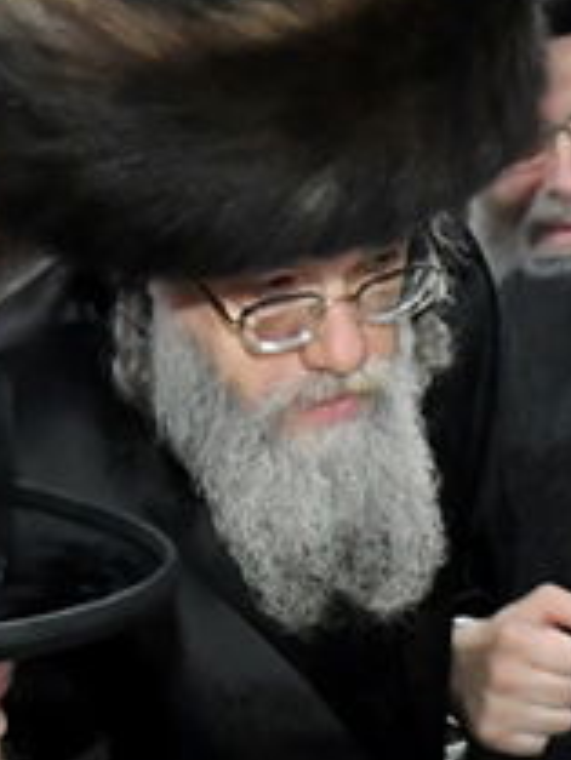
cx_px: 822
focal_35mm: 179
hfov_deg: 8.2
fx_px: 3933
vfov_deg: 10.9
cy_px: 867
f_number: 5.6
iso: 4000
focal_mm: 38
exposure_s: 1/250
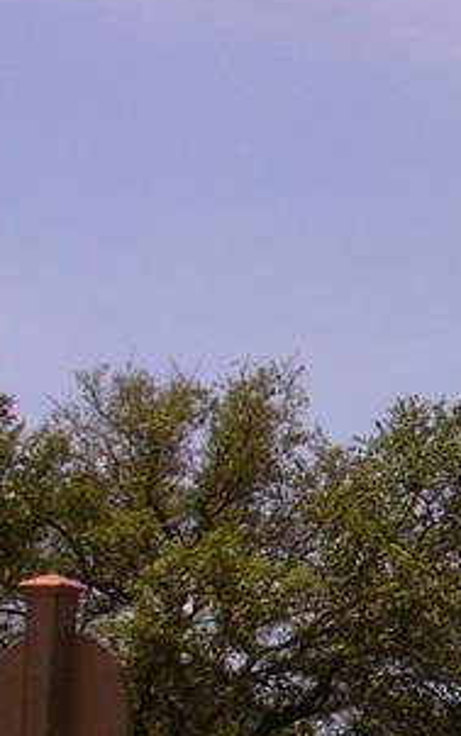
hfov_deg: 8.8
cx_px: 1151
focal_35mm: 133
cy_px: 548
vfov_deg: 15.6
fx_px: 2671
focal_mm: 6.1
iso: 80
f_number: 5.6
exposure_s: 1/400
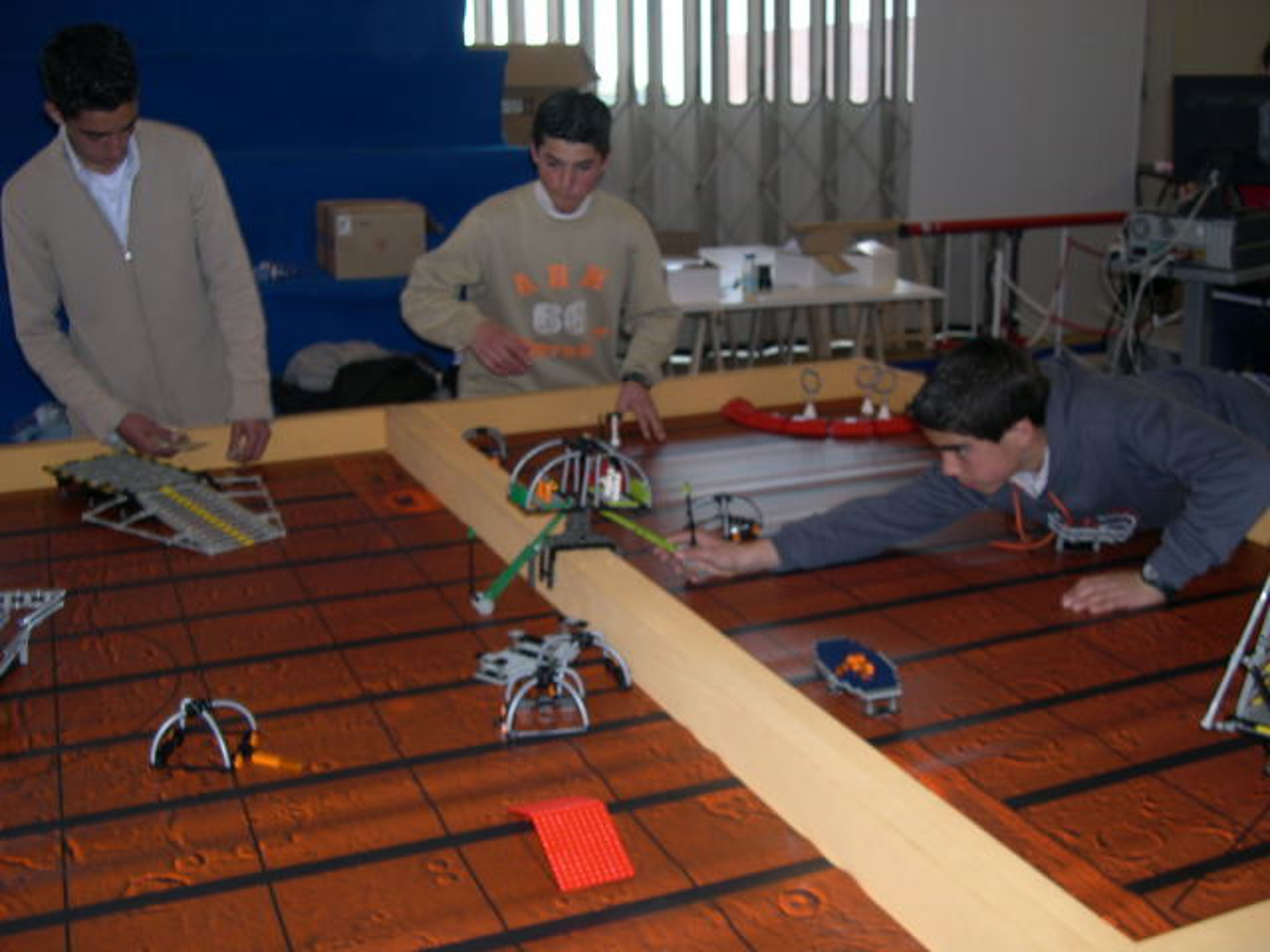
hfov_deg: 49.0
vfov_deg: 37.7
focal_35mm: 38
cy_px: 476
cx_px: 635
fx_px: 1394
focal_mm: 8
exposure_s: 1/60
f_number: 2.8
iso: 100
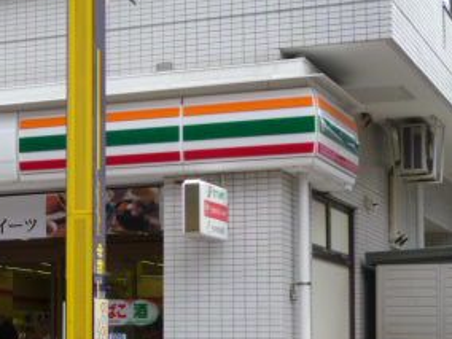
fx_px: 1293
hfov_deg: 19.0
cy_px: 255
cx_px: -51
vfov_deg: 14.9
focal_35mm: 99
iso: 100
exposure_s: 1/250
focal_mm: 7.9
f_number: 3.3
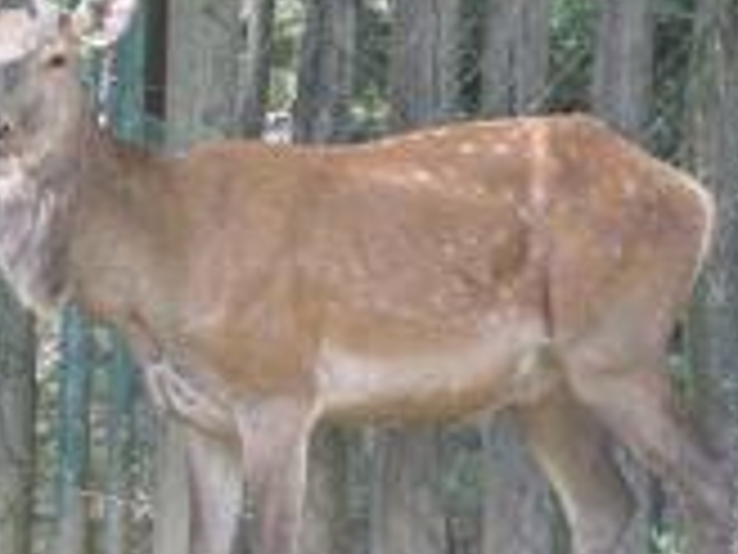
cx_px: 153
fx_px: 7846
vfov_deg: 4.0
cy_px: 257
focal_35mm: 368
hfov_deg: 5.4
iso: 400
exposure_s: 1/13
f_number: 5.9
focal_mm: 18.9
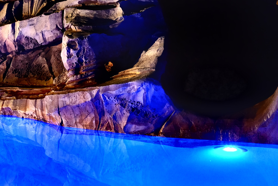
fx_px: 826
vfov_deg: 12.8
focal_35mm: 107
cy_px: 128
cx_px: 29
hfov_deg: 18.8
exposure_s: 1/27
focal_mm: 35
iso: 800
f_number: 2
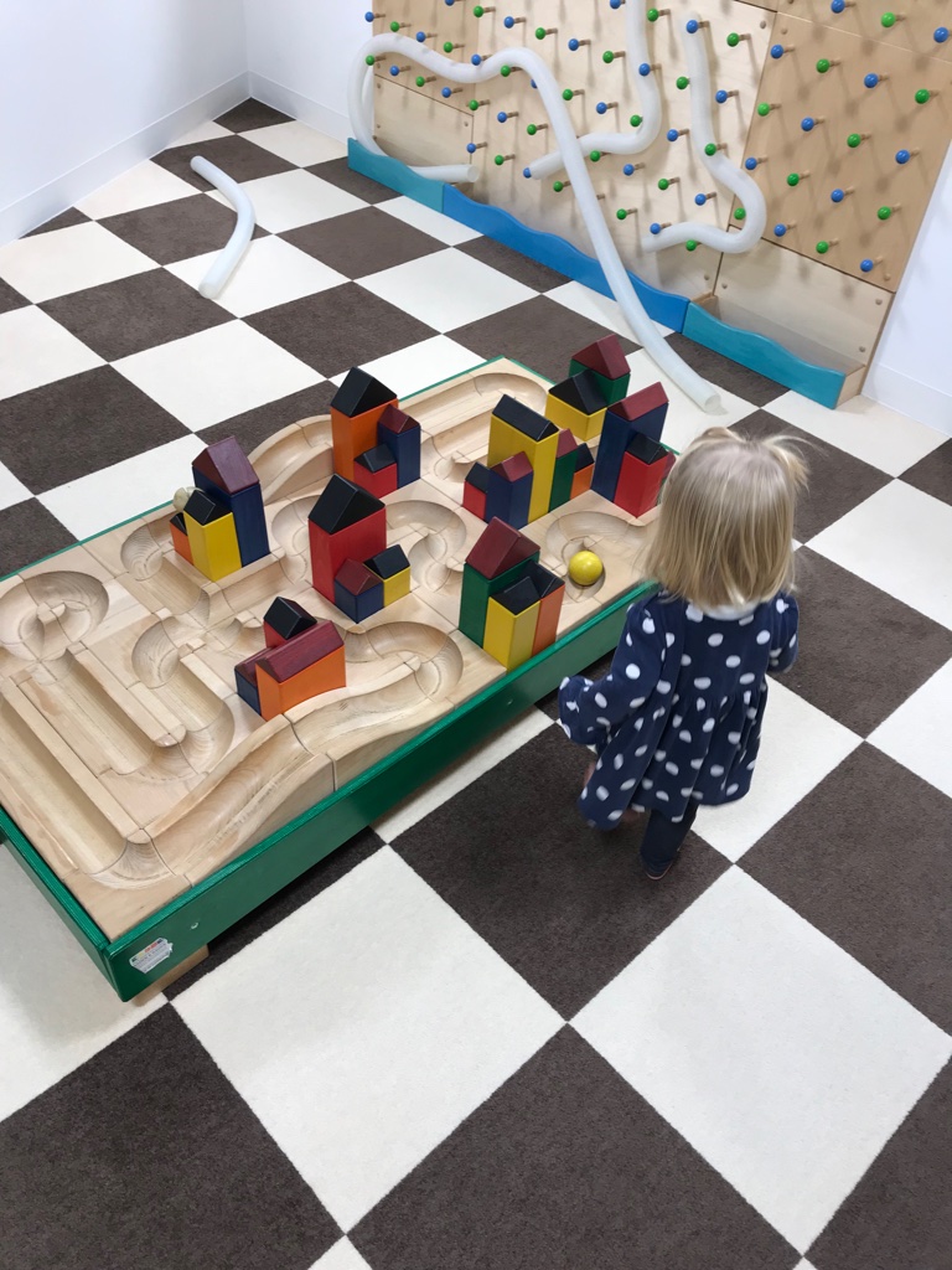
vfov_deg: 63.4
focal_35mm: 28
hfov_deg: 49.7
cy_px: 635
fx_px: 1027
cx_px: 476
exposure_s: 1/50
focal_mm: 3.99
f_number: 1.8
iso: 25
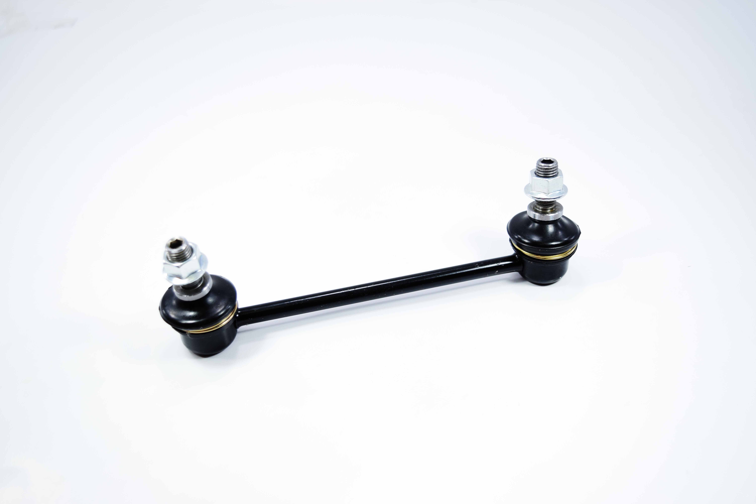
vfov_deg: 33.0
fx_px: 850
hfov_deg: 47.9
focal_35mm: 40
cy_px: 252
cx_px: 378
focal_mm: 27
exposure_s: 1/160
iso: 500
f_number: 4.5
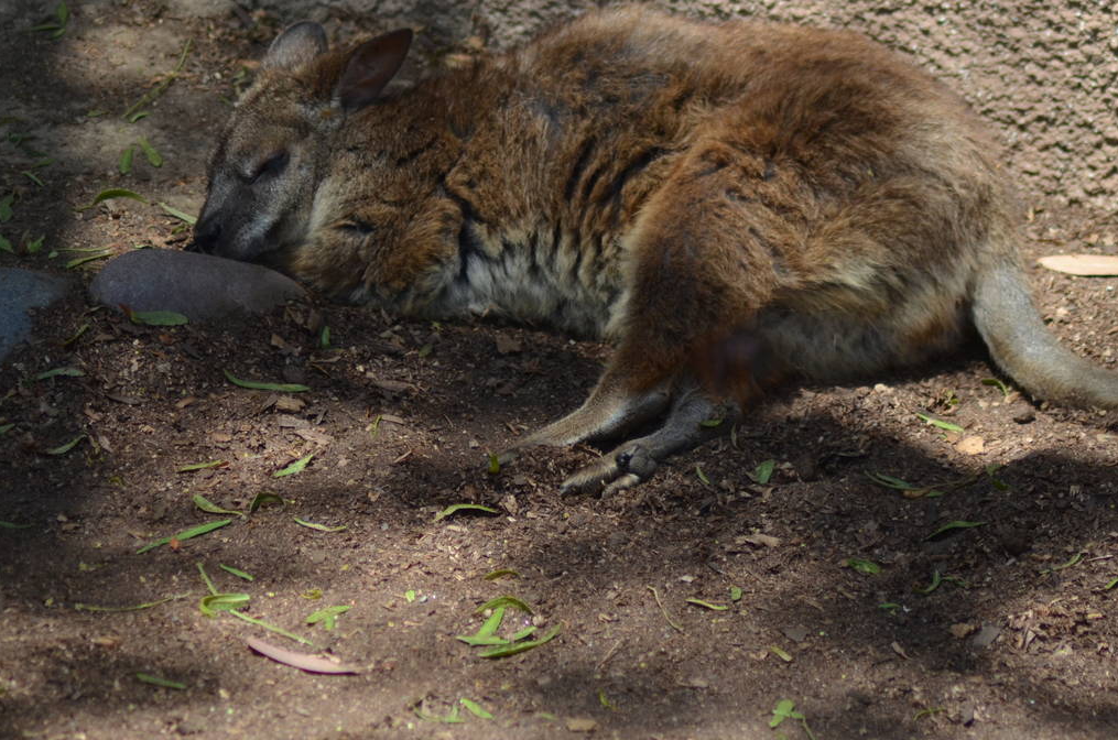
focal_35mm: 402
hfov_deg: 5.1
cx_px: 806
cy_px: 178
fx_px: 12457
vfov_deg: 3.4
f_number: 4.5
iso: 400
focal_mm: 170
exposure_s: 1/1250
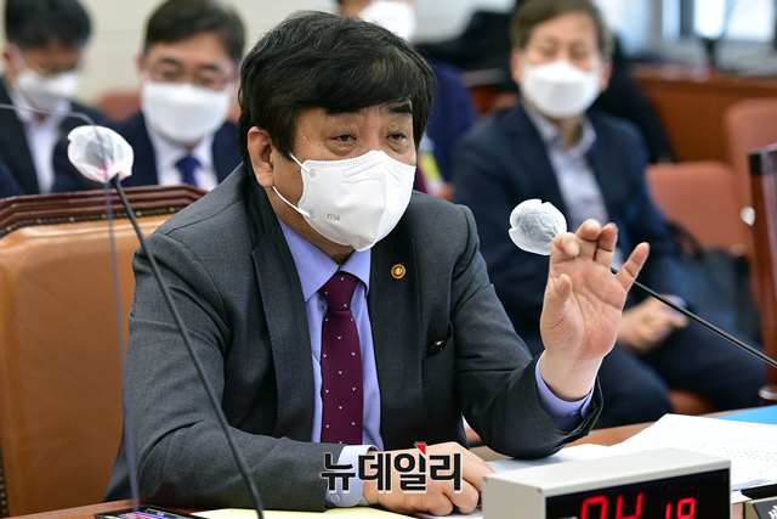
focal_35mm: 122
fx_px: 2634
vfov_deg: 11.2
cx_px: 388
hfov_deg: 16.8
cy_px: 260
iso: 1800
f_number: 4
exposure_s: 1/250
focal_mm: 122
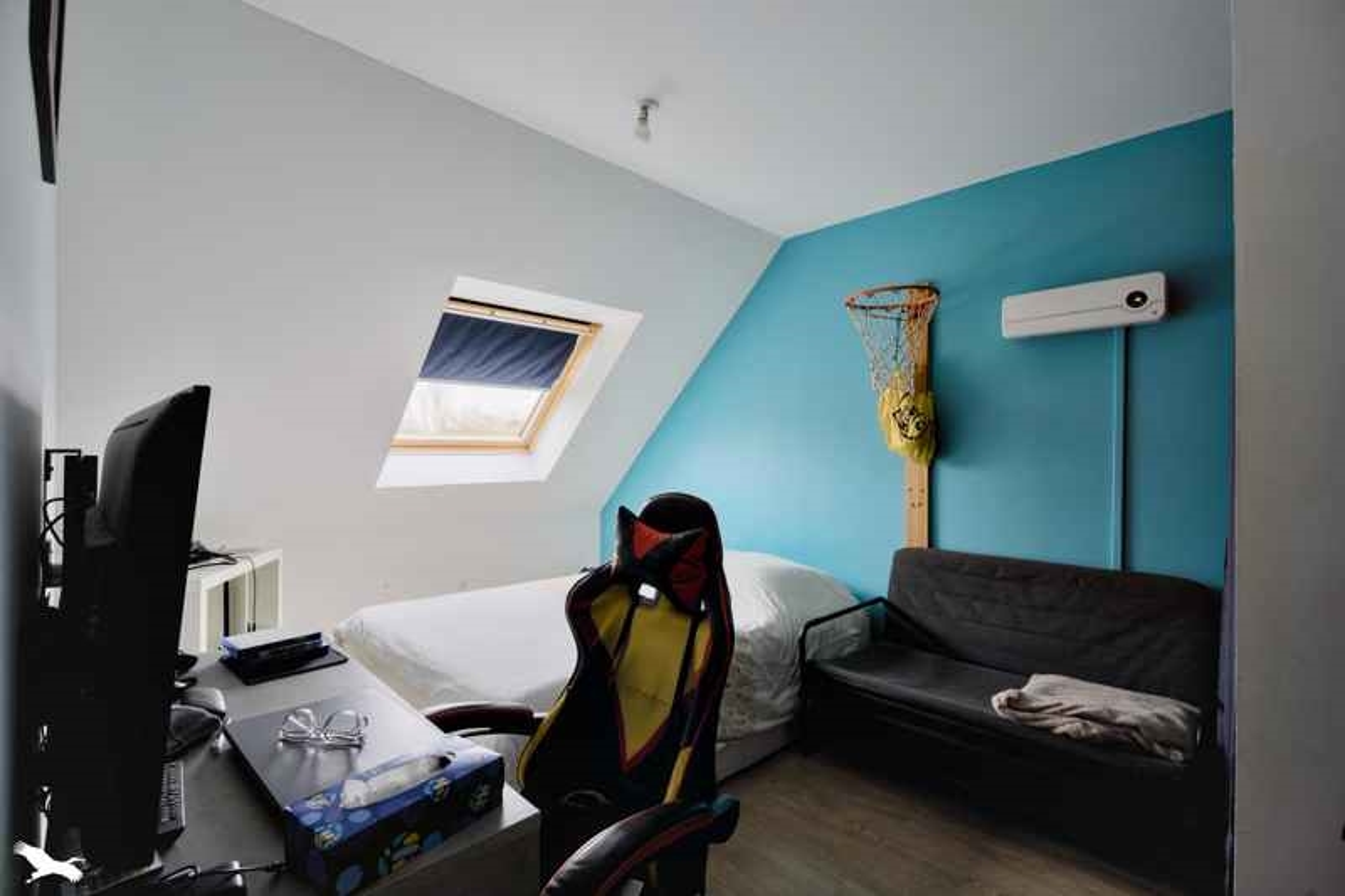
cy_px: 448
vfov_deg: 73.7
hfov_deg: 96.7
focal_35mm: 16
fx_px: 598
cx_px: 672
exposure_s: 1/60
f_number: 8
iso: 800
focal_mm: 16
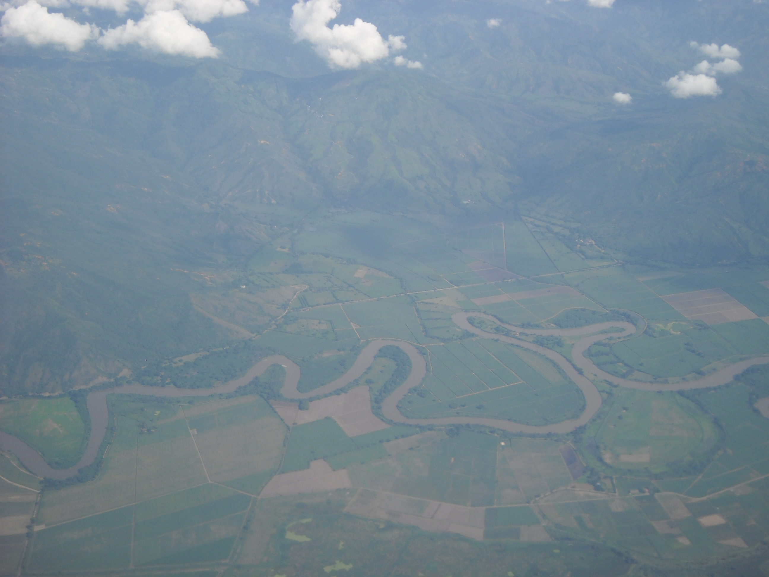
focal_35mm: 54
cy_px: 288
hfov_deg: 35.5
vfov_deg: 27.0
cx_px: 384
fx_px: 1200
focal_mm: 8.85
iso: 80
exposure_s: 1/250
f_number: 6.6
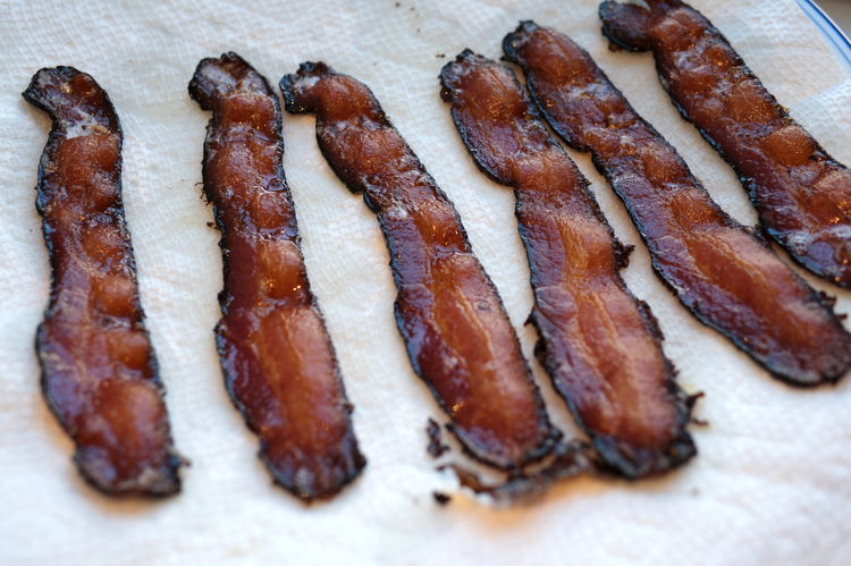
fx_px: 1063
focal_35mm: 45
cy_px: 283
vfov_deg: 29.8
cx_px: 426
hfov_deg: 43.6
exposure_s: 1/80
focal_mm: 30
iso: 125
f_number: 2.8
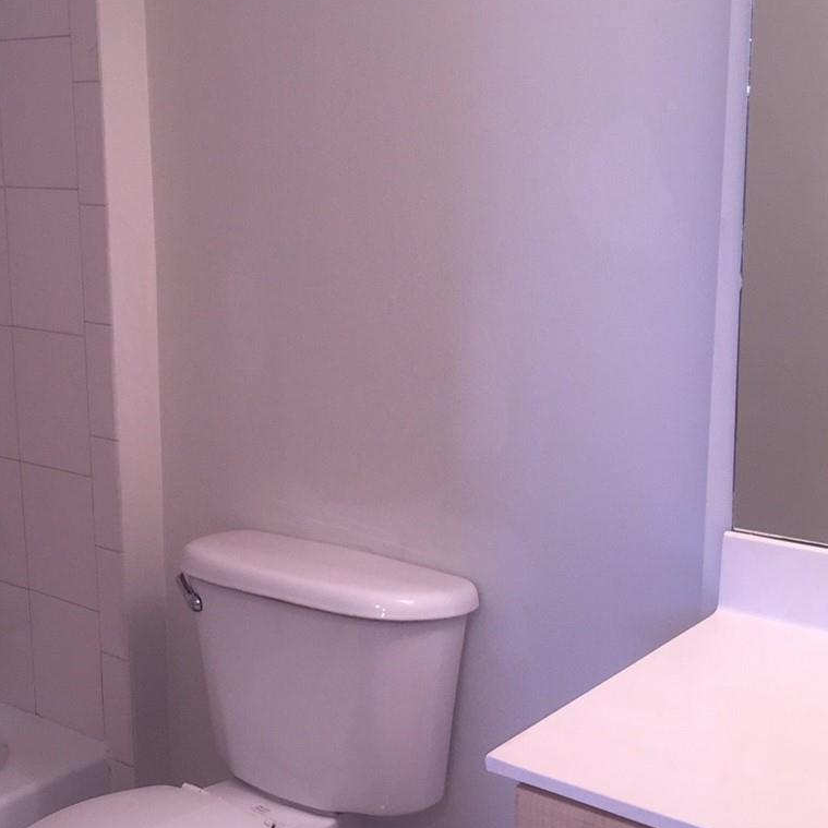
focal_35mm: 54
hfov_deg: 31.3
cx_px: 261
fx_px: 1461
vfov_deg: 31.6
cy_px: 420
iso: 32
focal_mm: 4.15
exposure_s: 1/30
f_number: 2.2
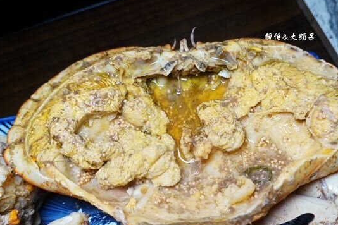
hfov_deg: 43.4
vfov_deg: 29.8
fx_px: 422
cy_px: 127
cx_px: 198
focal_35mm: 45
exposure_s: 1/40
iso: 160
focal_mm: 13.56
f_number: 3.5
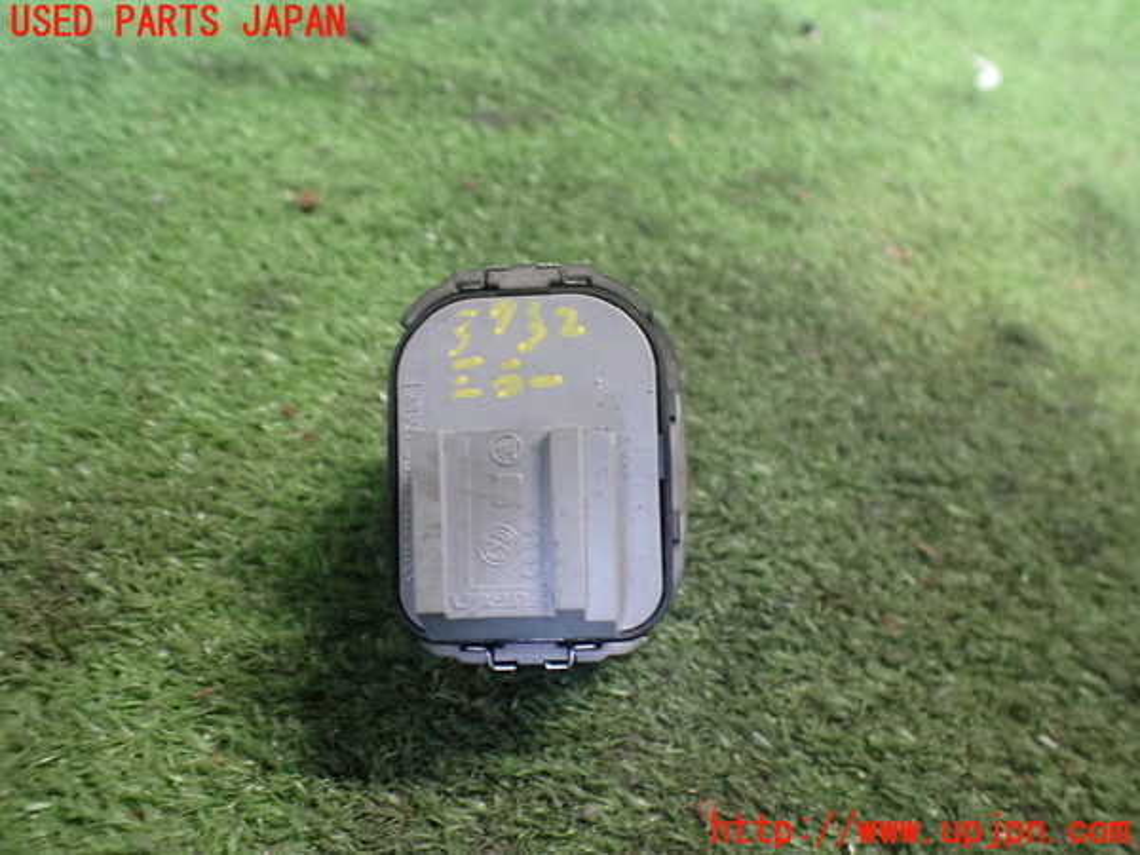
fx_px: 988
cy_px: 428
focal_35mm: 30
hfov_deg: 60.0
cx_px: 570
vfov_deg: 46.8
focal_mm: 5.4
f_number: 2.3
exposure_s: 1/40
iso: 800
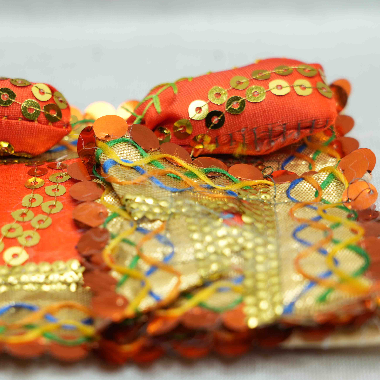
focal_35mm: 116
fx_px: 1441
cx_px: 84
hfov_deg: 14.9
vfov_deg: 15.0
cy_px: 220
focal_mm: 68
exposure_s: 1/80
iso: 250
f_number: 6.3
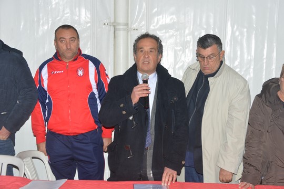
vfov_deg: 21.9
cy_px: 94
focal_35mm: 62
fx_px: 489
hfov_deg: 32.4
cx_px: 142
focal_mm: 62
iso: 800
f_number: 7.1
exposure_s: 1/60
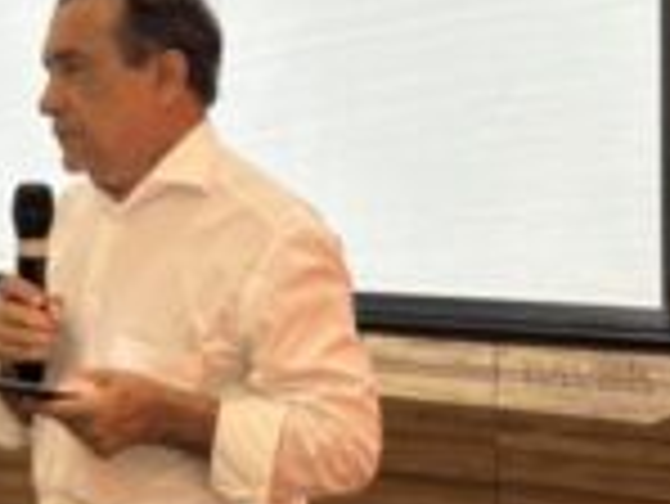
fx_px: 2499
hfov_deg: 15.3
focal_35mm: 129
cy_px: 153
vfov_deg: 11.5
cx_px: 274
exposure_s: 1/60
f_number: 1.78
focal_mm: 6.86
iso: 160
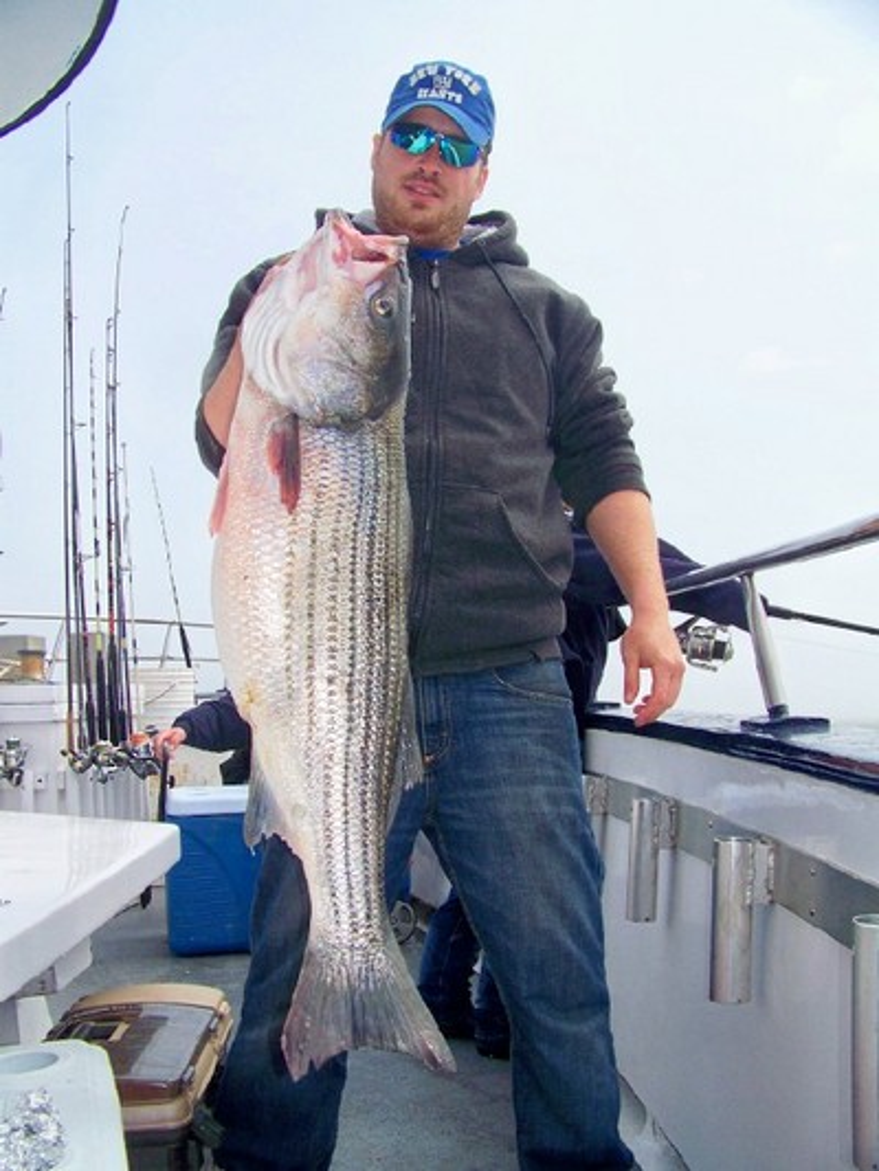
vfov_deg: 51.3
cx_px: 440
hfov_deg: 39.7
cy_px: 586
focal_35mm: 36
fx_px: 1218
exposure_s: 1/500
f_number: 4
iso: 64
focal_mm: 5.85
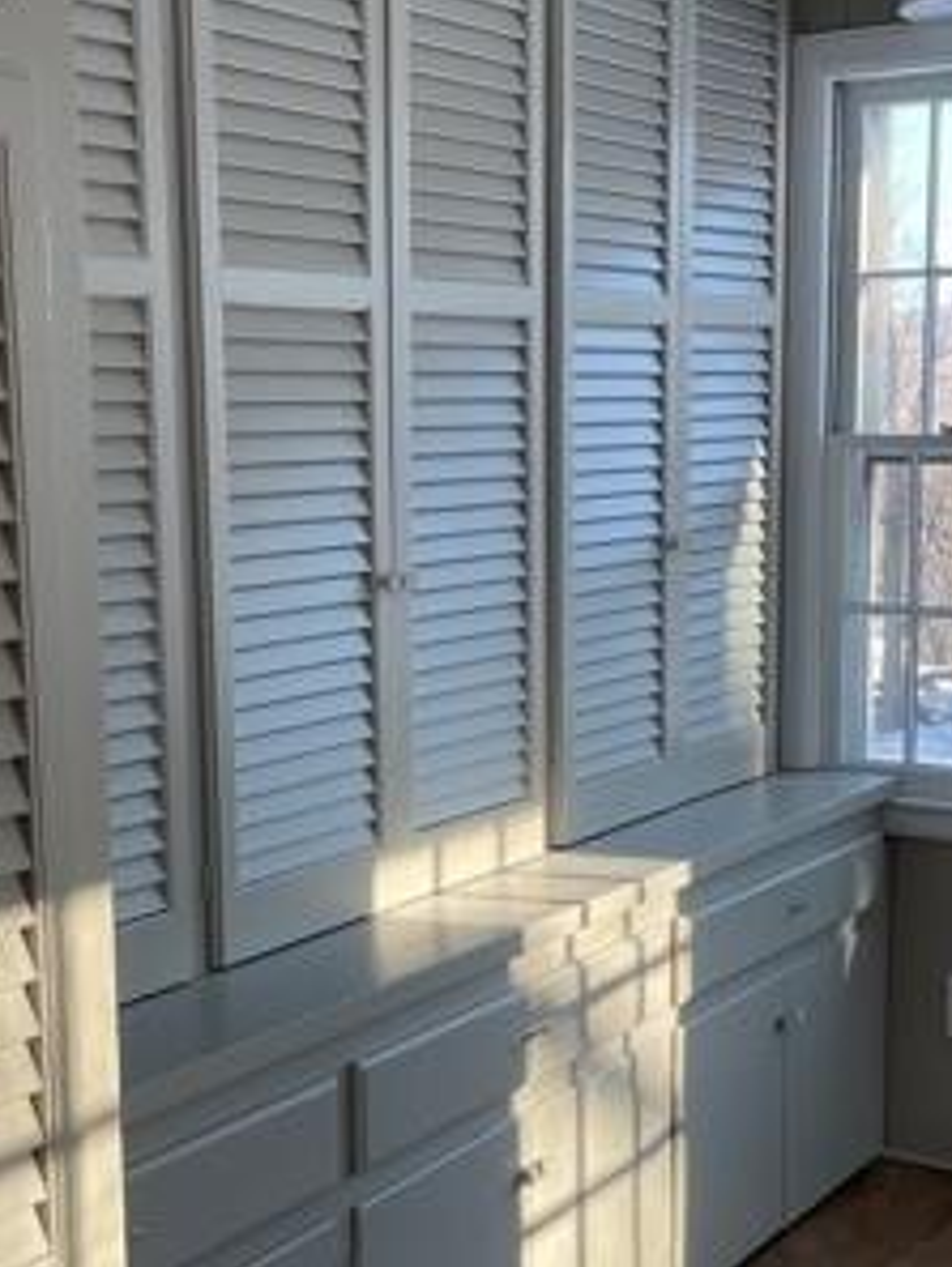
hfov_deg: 26.1
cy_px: 729
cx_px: 474
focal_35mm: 56
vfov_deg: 34.3
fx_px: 2052
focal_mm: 4.2
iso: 32
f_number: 1.6
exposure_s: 1/189
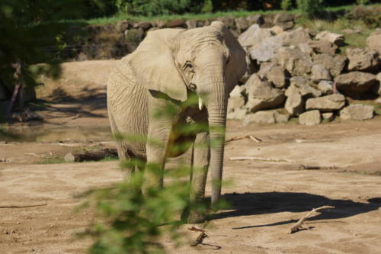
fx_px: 1661
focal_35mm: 157
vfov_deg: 8.7
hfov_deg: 13.1
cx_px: 190
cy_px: 127
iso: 200
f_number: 2.8
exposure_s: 1/3200
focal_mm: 105
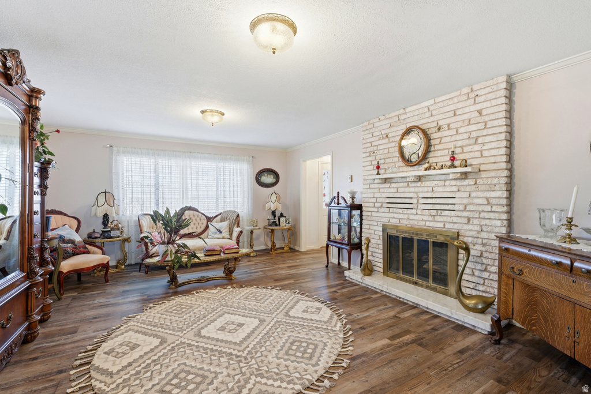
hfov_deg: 96.7
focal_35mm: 16
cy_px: 197
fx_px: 263
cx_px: 296
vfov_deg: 73.8
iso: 100
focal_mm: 16
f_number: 8
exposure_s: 1/40
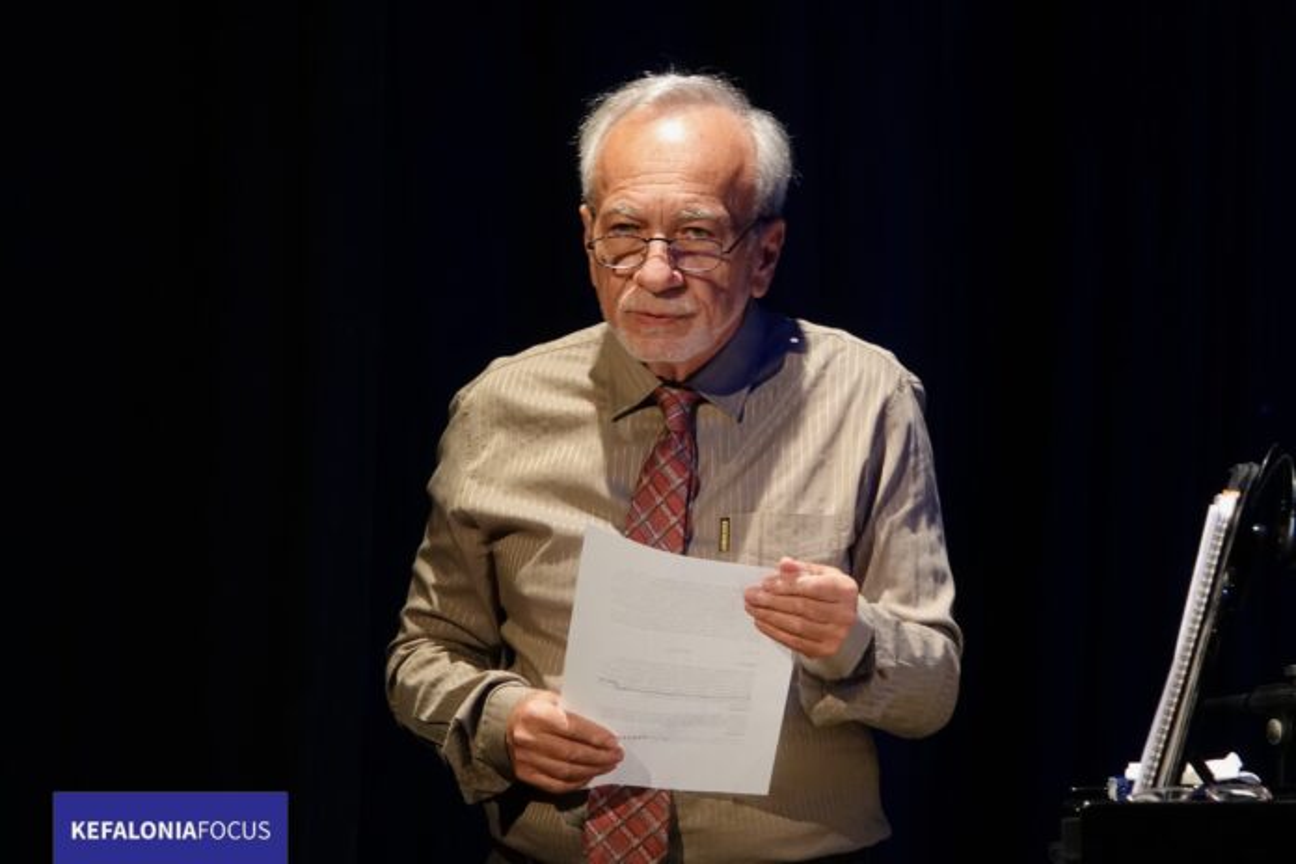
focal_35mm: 485
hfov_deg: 4.3
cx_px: 648
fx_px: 17459
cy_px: 432
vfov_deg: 2.8
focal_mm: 177.86
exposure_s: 1/60
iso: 1000
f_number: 4
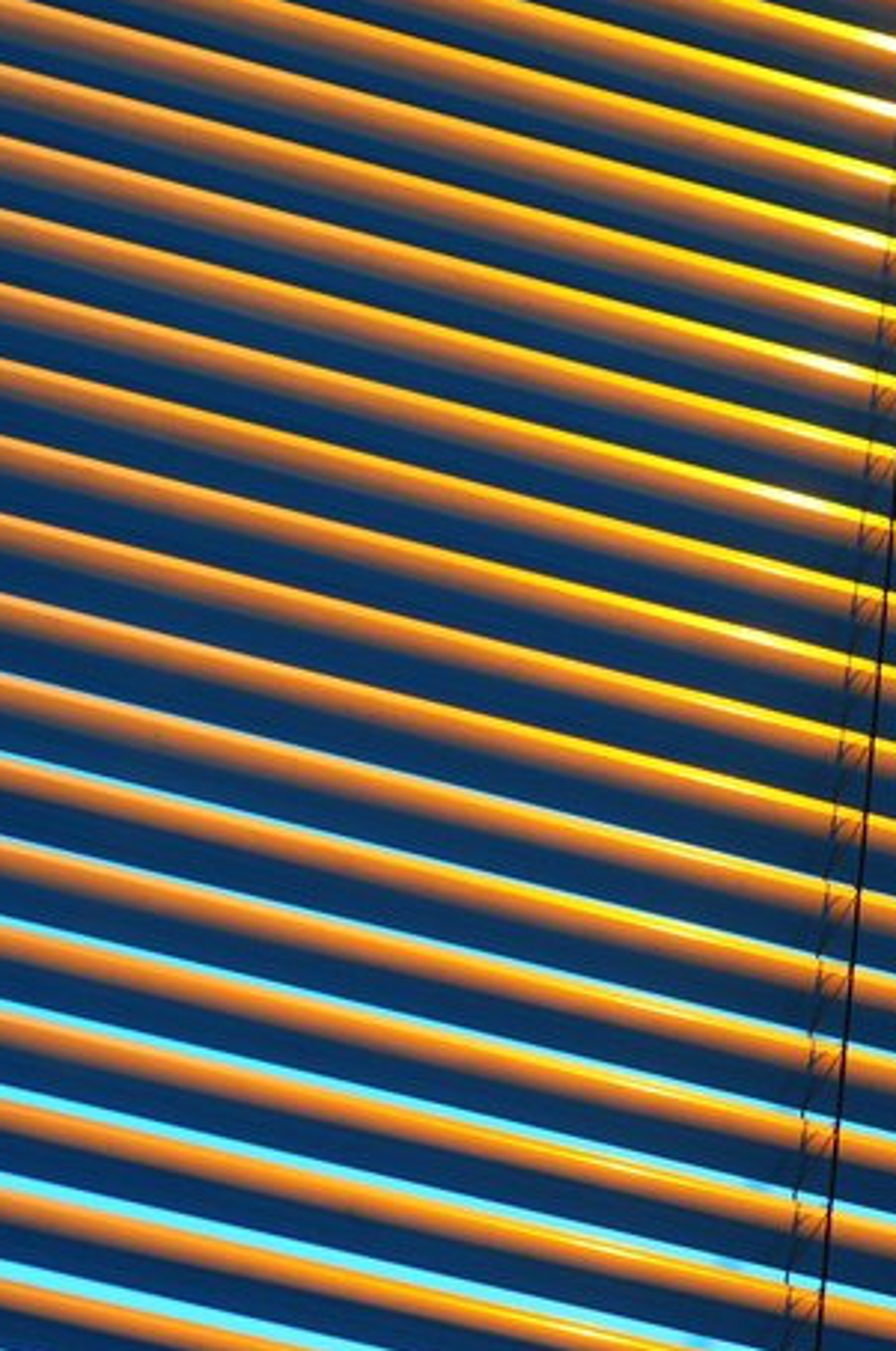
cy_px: 836
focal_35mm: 127
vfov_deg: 16.1
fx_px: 4759
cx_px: 390
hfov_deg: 10.8
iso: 200
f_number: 3.5
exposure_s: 1/80
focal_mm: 50
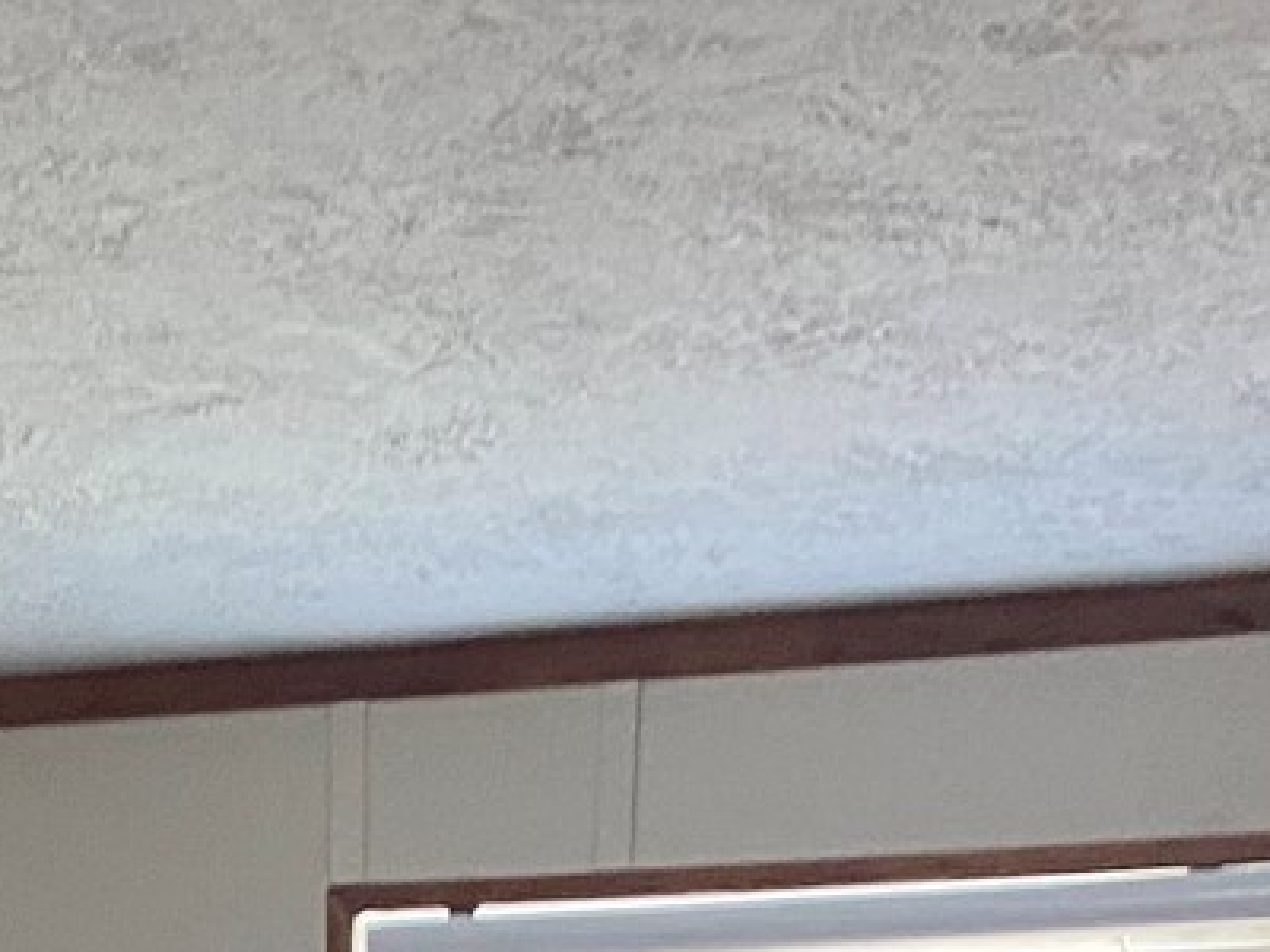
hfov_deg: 13.9
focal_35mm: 133
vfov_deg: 9.6
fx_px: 4880
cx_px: -632
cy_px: 2431
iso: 160
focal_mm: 4.25
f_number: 1.8
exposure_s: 1/60
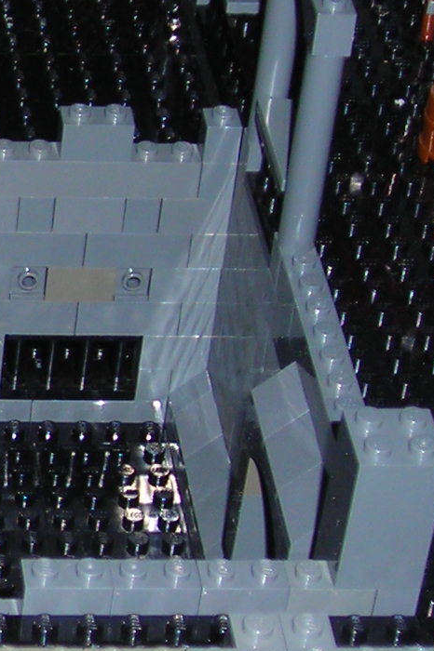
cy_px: 315
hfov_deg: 8.2
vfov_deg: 13.0
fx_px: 2860
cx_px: -439
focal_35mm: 158
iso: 50
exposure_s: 1/60.1
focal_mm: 6.8
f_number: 3.3
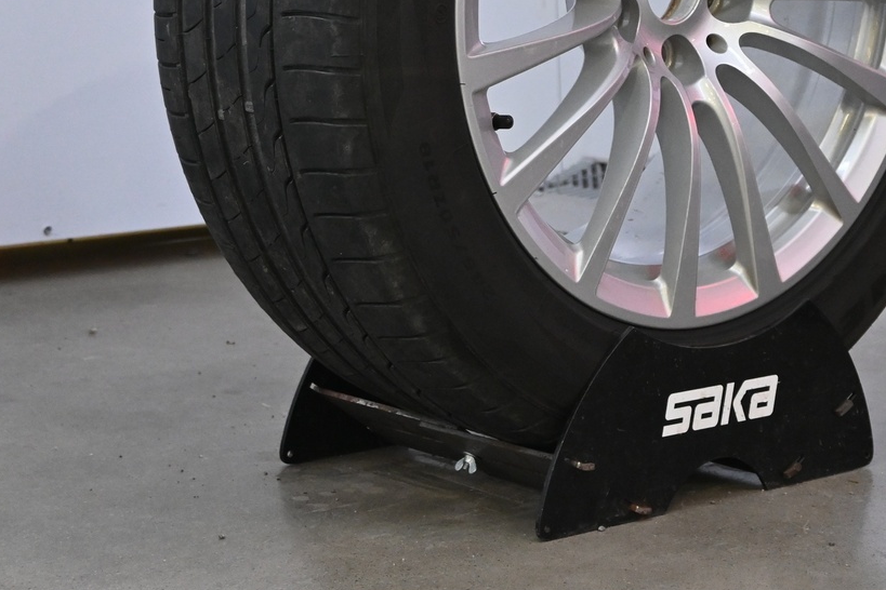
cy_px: 10
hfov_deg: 21.0
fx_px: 2374
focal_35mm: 96
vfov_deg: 14.0
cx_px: 621
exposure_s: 1/50
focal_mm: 32.5
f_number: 5
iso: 1800
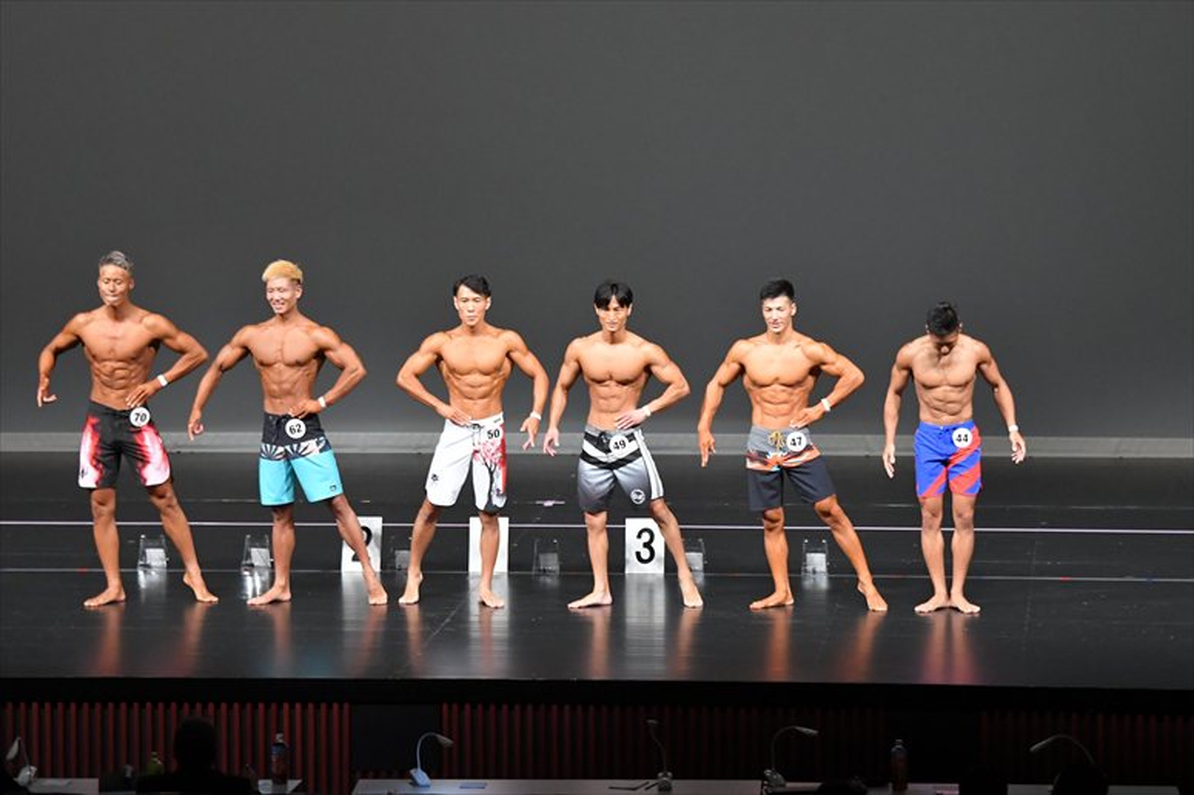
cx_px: 597
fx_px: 4973
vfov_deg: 9.1
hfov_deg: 13.7
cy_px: 398
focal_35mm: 150
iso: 4000
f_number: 5.6
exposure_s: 1/400
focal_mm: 100
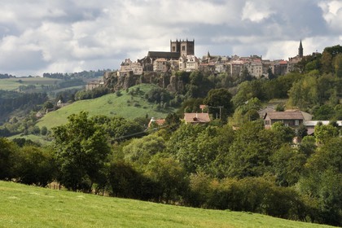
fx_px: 1710
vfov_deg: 7.6
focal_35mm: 180
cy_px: 114
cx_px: 171
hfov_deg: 11.4
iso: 200
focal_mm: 180
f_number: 11
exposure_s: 1/250
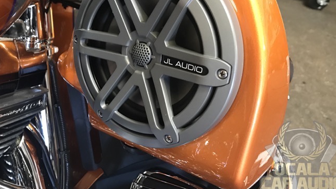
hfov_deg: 52.7
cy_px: 62
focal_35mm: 38
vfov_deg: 30.9
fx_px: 339
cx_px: 154
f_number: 1.8
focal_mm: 3.99
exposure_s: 1/15
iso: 100
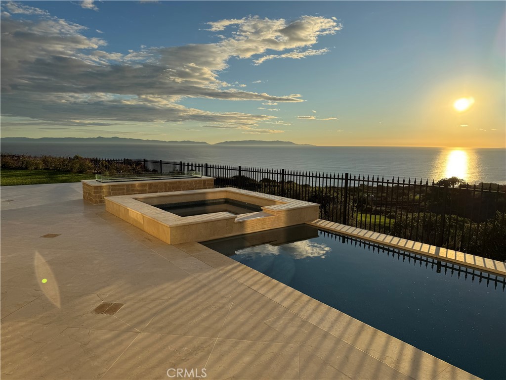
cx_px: 253
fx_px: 351
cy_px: 190
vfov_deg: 56.8
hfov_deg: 71.6
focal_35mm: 24
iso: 80
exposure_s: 1/6410
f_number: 1.78
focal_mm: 6.76
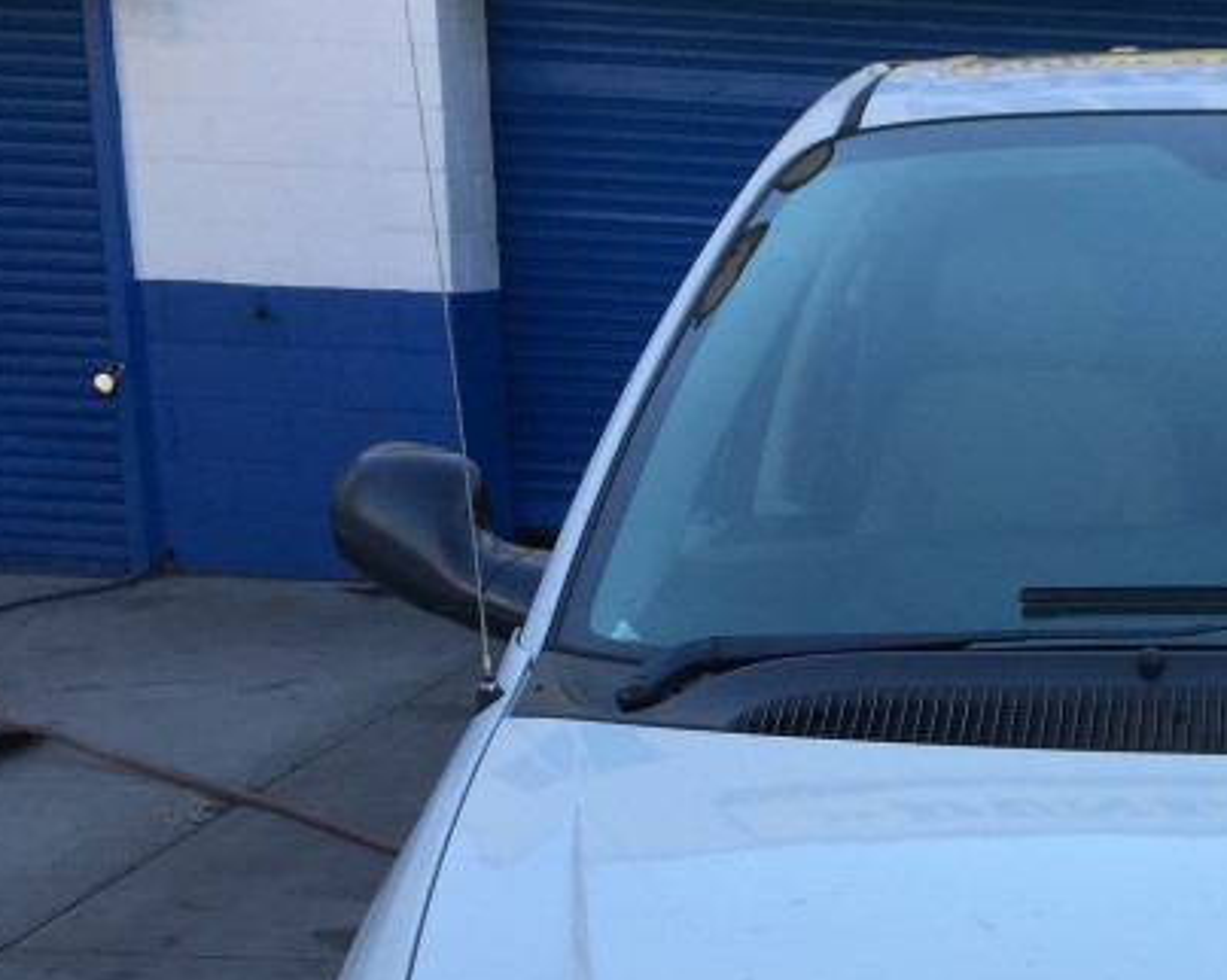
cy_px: 1065
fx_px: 2613
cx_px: 1294
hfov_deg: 24.9
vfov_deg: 20.3
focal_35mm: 72
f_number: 2.2
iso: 32
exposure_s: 1/488
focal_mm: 4.15
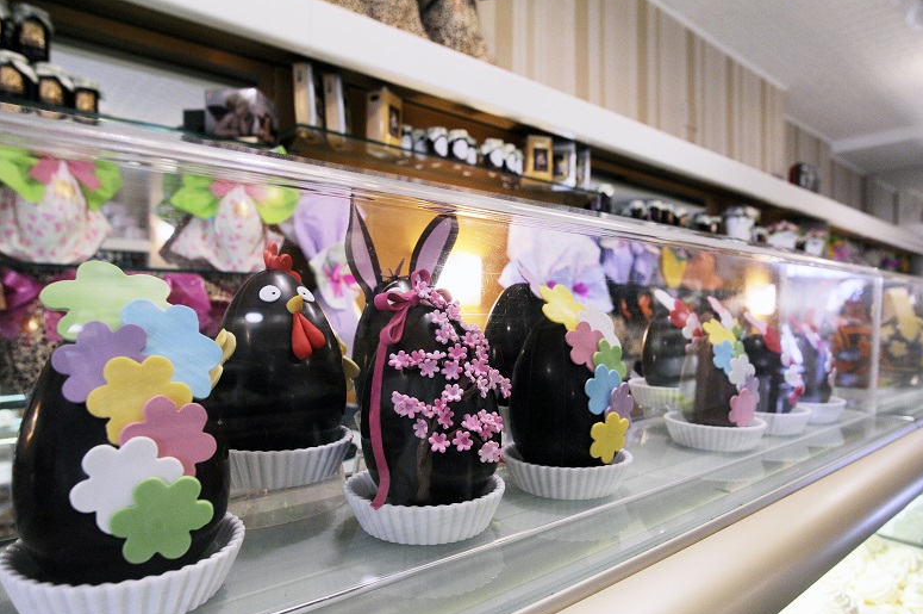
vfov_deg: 57.1
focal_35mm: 22
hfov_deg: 78.6
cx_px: 487
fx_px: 563
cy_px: 327
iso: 1600
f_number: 6.3
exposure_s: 1/200
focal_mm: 20
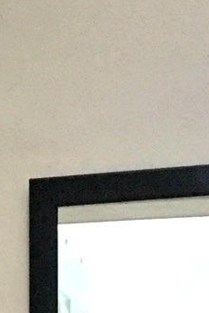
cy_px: 605
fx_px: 1350
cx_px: -81
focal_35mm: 155
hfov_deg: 8.7
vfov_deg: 12.0
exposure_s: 1/30
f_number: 2.4
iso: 200
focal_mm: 3.3
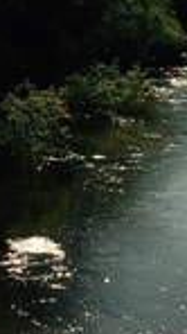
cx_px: 228
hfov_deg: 7.3
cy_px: 210
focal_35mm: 164
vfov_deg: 13.1
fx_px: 1449
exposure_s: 1/5128
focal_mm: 4.15
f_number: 2.2
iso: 32
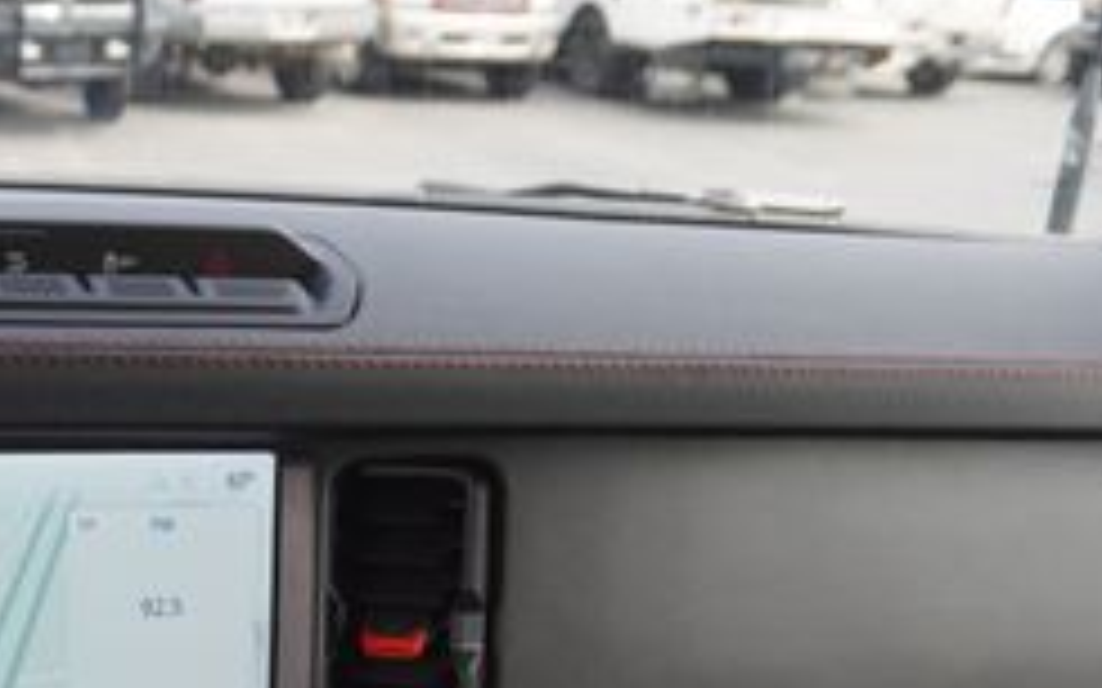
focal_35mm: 64
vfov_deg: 18.6
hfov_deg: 30.7
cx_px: 126
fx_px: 1922
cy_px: 935
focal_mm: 16
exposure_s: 1/80
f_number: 4.5
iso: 100
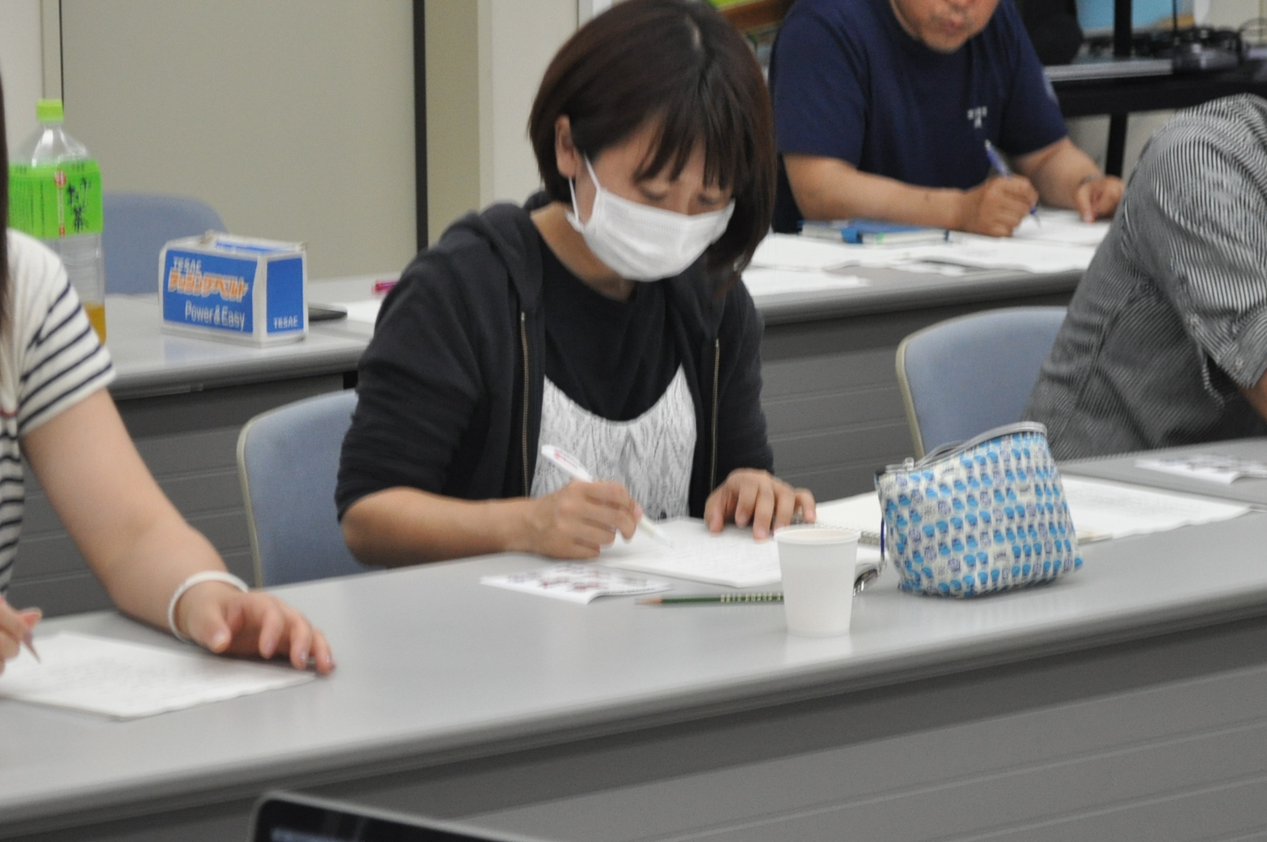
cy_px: 517
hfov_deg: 15.1
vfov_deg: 10.1
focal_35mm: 136
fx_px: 4774
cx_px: 638
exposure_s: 1/125
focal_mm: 55
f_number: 5.6
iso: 800
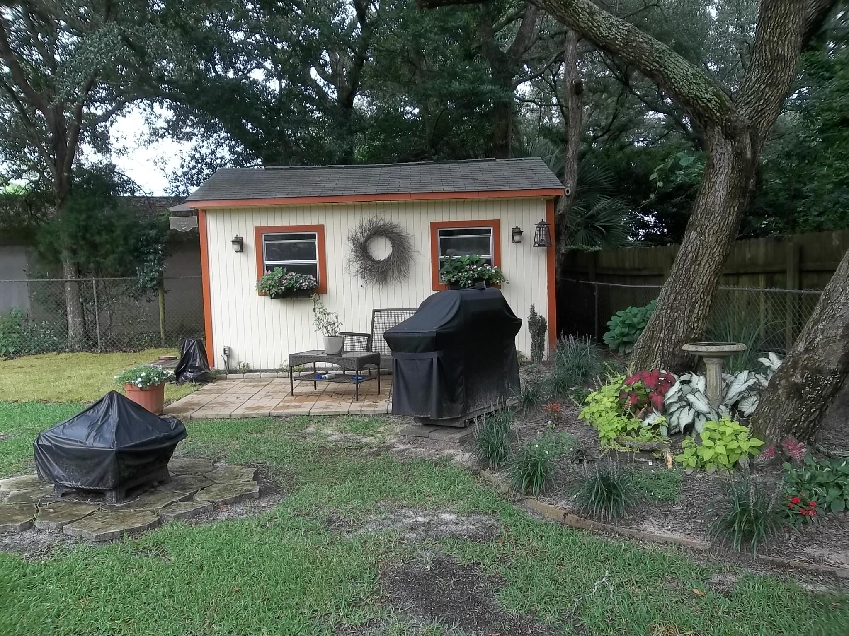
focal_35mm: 27
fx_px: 662
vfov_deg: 51.4
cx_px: 424
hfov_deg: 65.3
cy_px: 318
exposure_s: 1/80
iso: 80
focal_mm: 4.9
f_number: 3.5
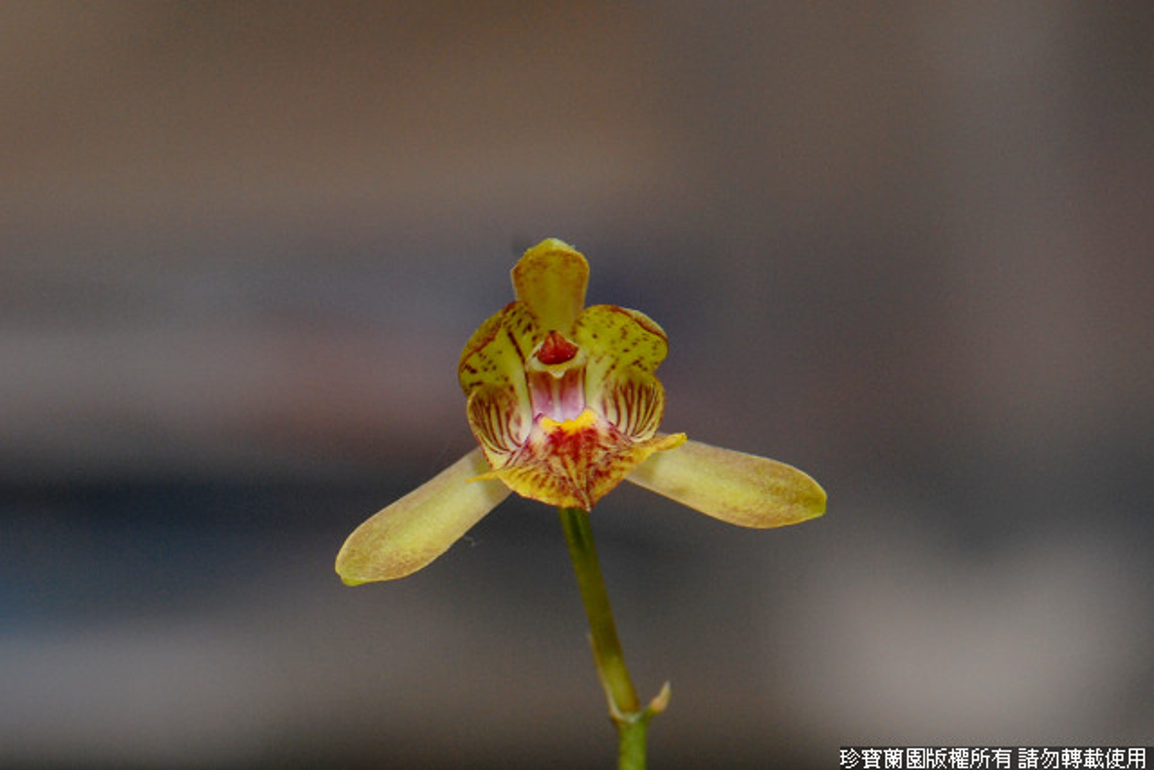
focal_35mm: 158
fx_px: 5050
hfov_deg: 13.0
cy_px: 385
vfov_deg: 8.7
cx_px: 577
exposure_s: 1/125
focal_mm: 105
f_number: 11
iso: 200
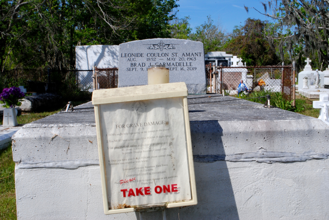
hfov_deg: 41.1
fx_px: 439
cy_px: 110
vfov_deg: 28.2
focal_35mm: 48
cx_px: 164
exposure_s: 1/100
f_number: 22
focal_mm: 32
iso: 400
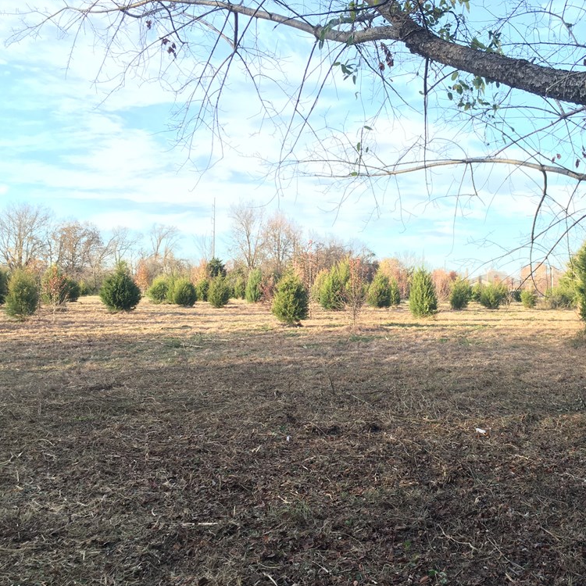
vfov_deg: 47.2
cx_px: 374
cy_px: 289
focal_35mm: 35
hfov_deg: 46.7
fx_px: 670
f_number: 2.2
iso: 25
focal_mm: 4.15
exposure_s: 1/120
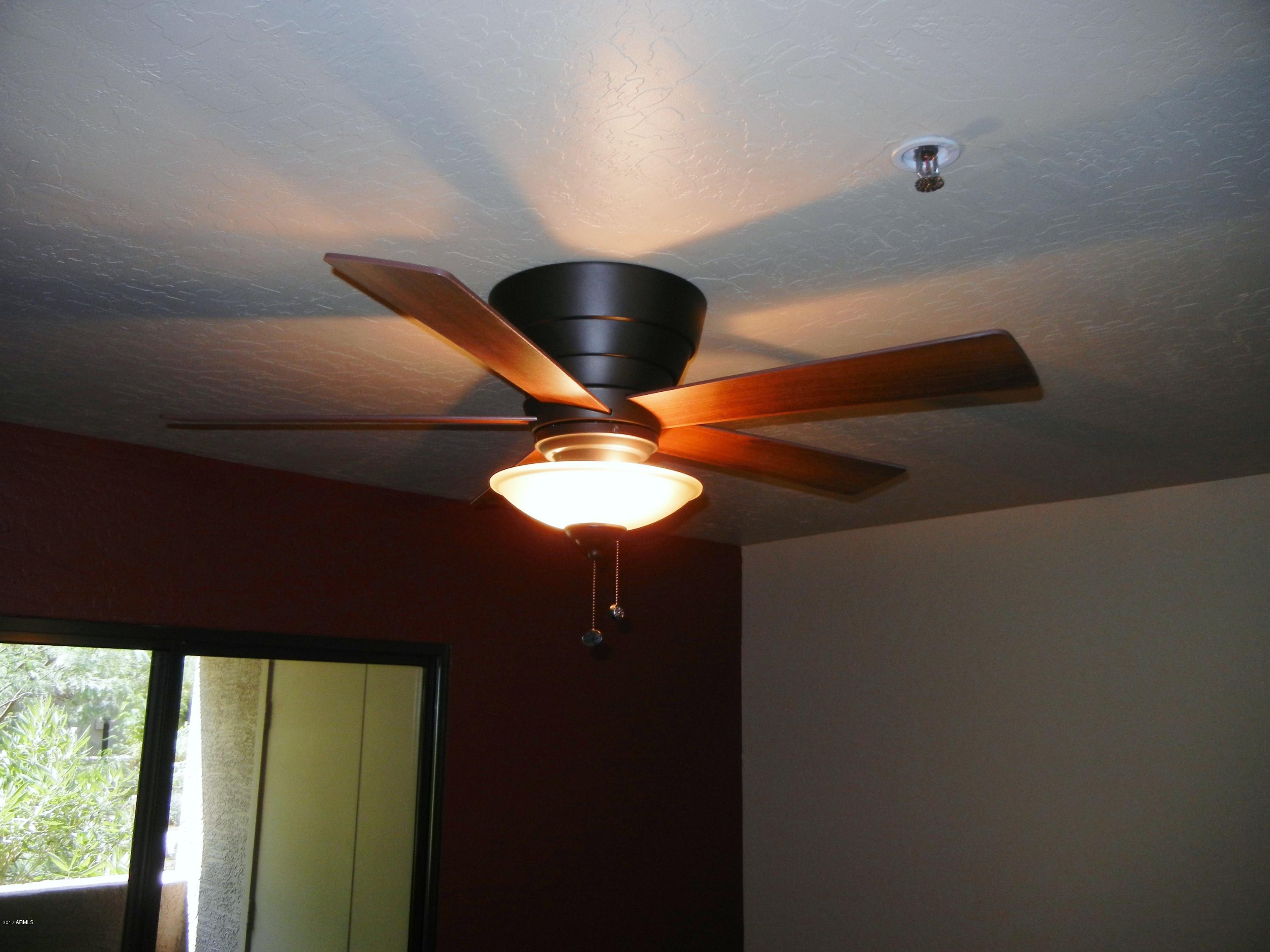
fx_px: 1101
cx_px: 635
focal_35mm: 30
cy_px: 476
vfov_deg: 46.8
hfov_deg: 60.0
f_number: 3.5
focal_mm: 5.4
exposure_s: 1/85
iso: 160
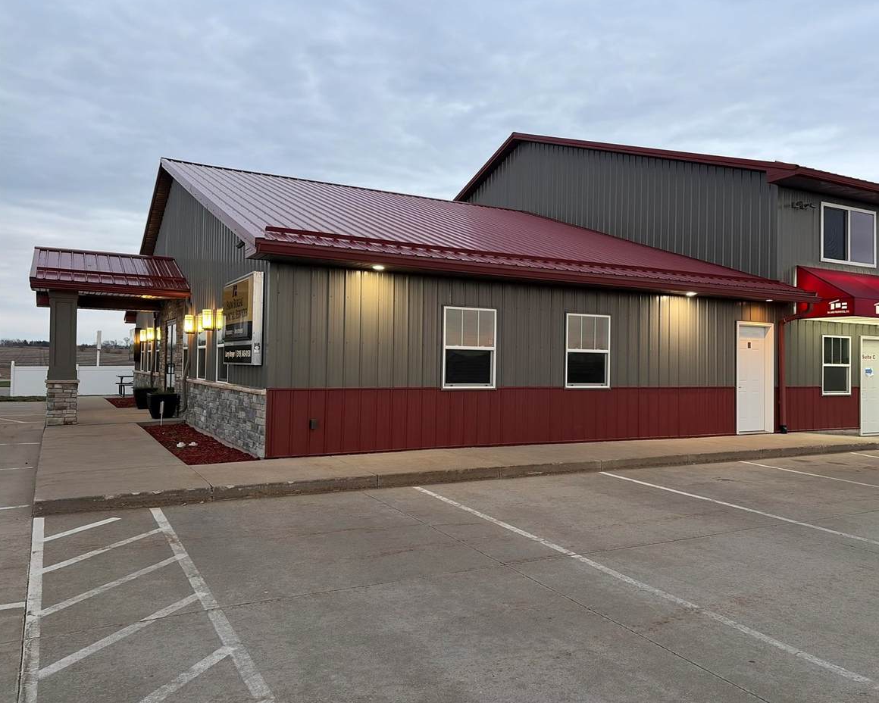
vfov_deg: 51.5
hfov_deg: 62.1
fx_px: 728
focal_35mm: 28
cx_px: 480
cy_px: 344
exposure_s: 1/60
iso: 100
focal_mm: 5.96
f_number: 1.6
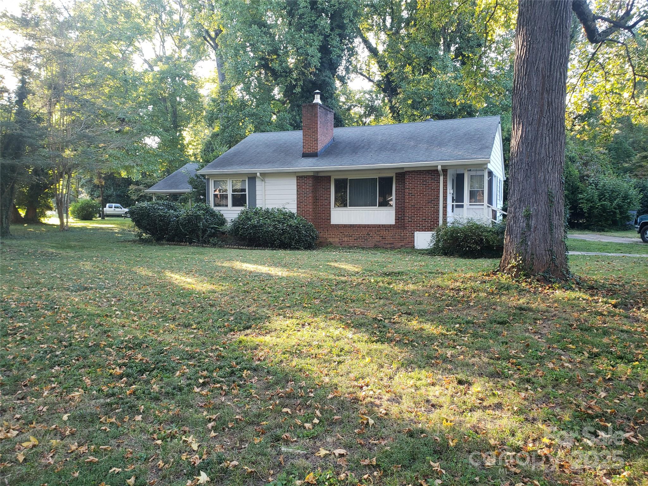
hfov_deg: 67.3
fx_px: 487
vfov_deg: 53.1
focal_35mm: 26
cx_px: 324
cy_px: 243
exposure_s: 1/50
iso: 100
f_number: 2.4
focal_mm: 4.3
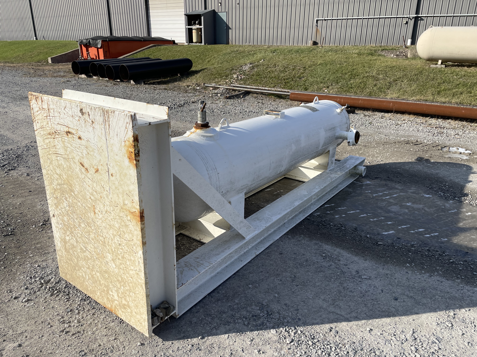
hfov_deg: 67.3
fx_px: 358
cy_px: 178
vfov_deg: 53.1
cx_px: 238
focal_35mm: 26
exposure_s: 1/4132
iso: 32
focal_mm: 4.2
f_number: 1.6
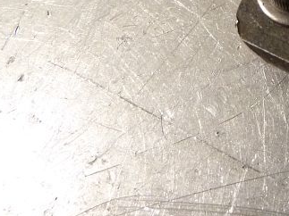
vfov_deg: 21.8
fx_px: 517
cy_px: -49
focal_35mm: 62
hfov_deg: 27.9
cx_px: 332
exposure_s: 1/25
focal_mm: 4.1
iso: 400
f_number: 3.3
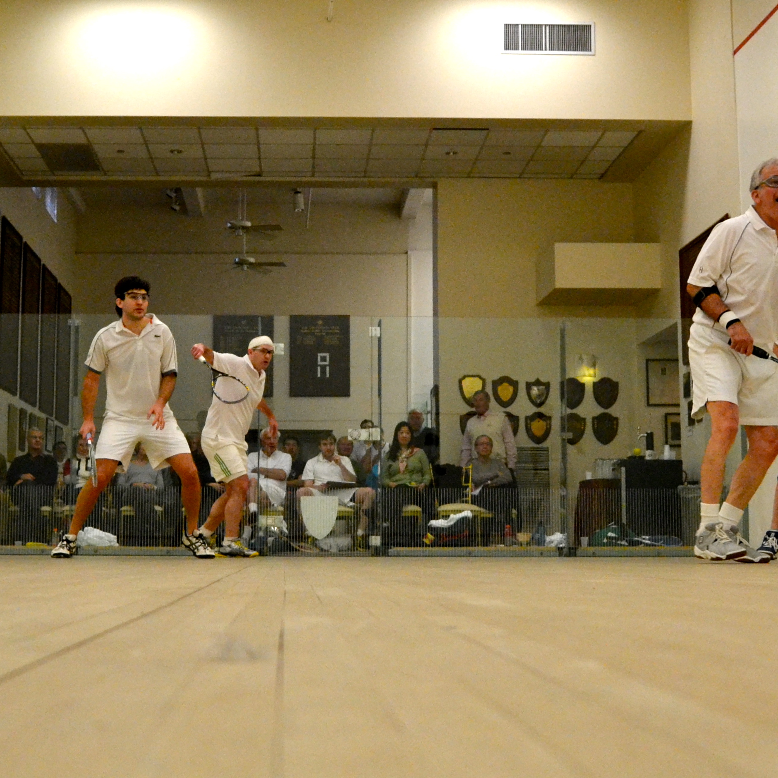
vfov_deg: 47.2
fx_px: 890
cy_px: 395
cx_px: 513
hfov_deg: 46.5
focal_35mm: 35
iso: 1800
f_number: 3.5
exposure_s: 1/500
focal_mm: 18
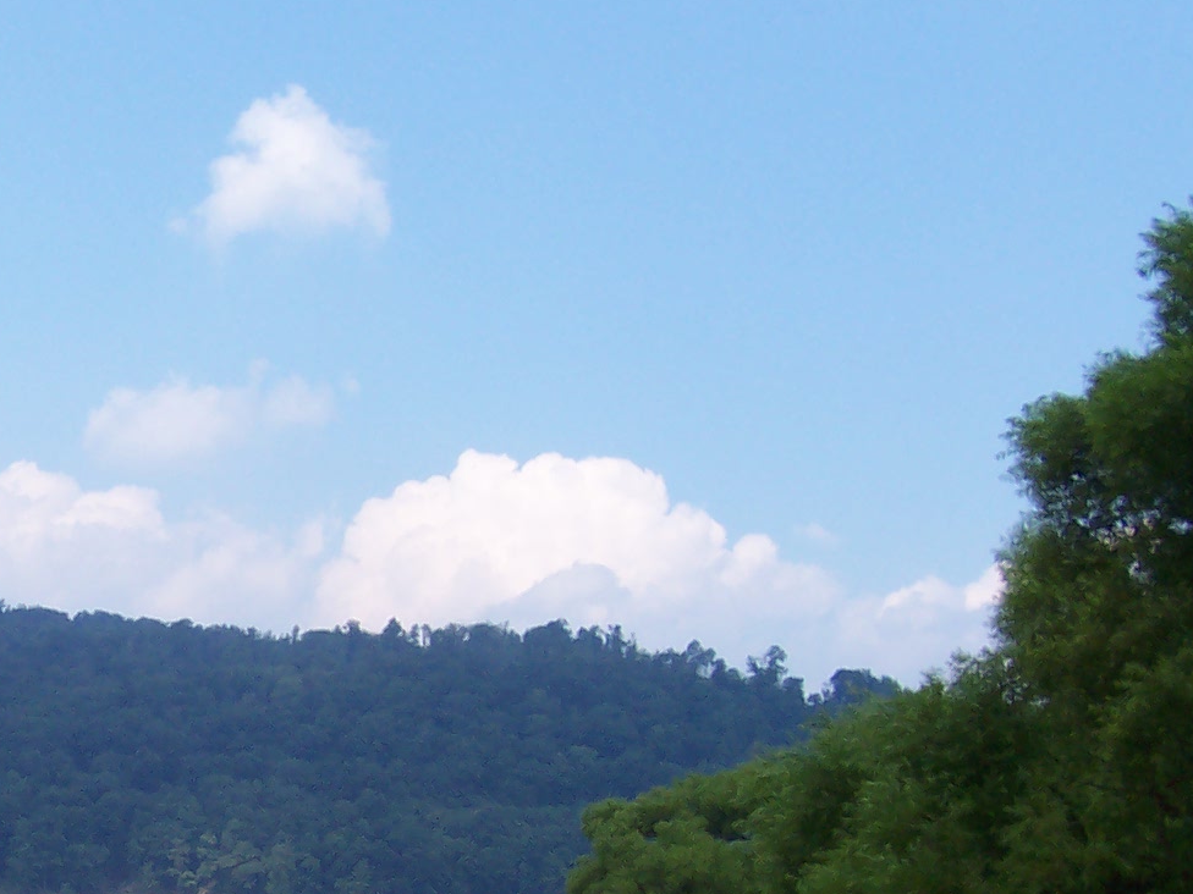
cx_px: -28
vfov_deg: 18.9
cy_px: 727
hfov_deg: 24.1
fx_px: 2654
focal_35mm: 77
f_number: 5.6
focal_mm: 5.6
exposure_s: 1/350
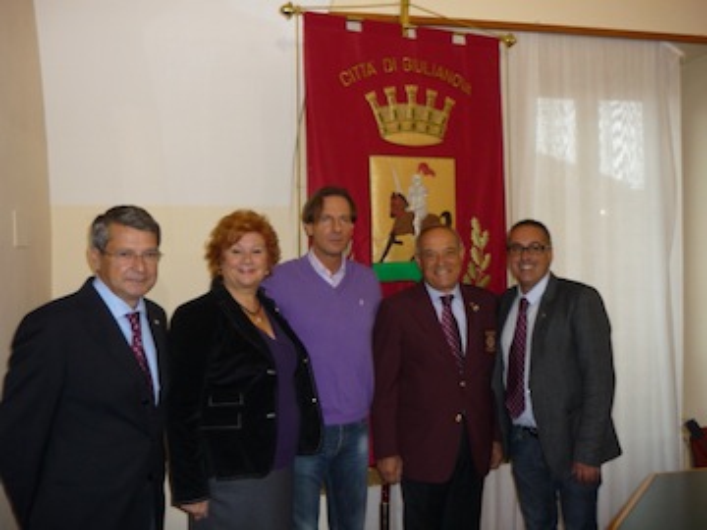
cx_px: 354
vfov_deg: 42.9
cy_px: 265
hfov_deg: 55.4
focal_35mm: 33
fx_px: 674
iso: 160
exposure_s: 1/30
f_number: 2.8
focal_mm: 5.5
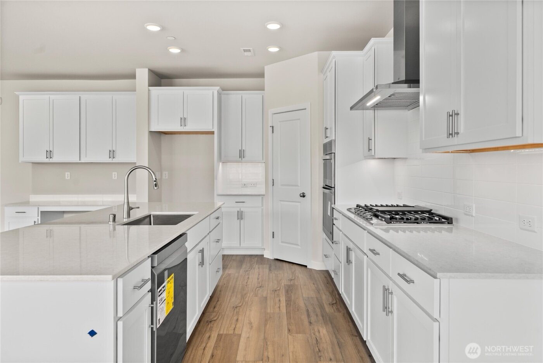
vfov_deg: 55.2
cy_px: 182
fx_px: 347
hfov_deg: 76.1
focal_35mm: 23
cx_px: 272
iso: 1000
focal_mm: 23
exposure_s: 1/13
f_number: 7.1
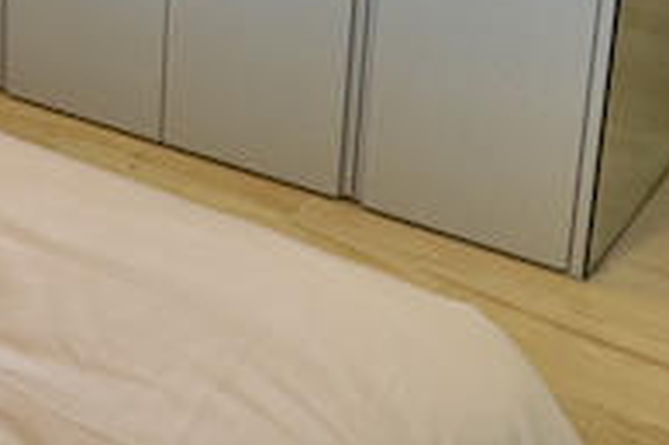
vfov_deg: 13.5
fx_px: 1782
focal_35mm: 96
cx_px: -252
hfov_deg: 19.3
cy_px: -186
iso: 64
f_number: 2.2
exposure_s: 1/100
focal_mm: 2.22
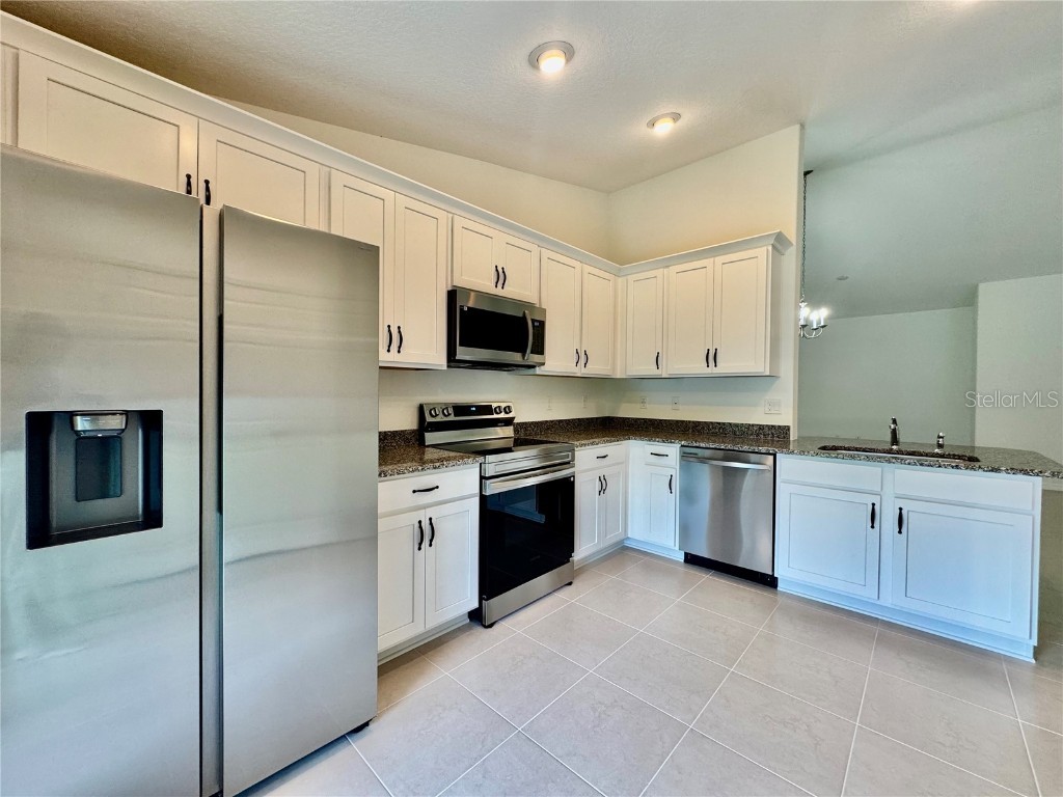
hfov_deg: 102.1
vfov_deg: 85.7
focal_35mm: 14
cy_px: 398
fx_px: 430
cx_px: 532
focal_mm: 2.22
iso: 160
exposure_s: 1/120
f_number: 2.2
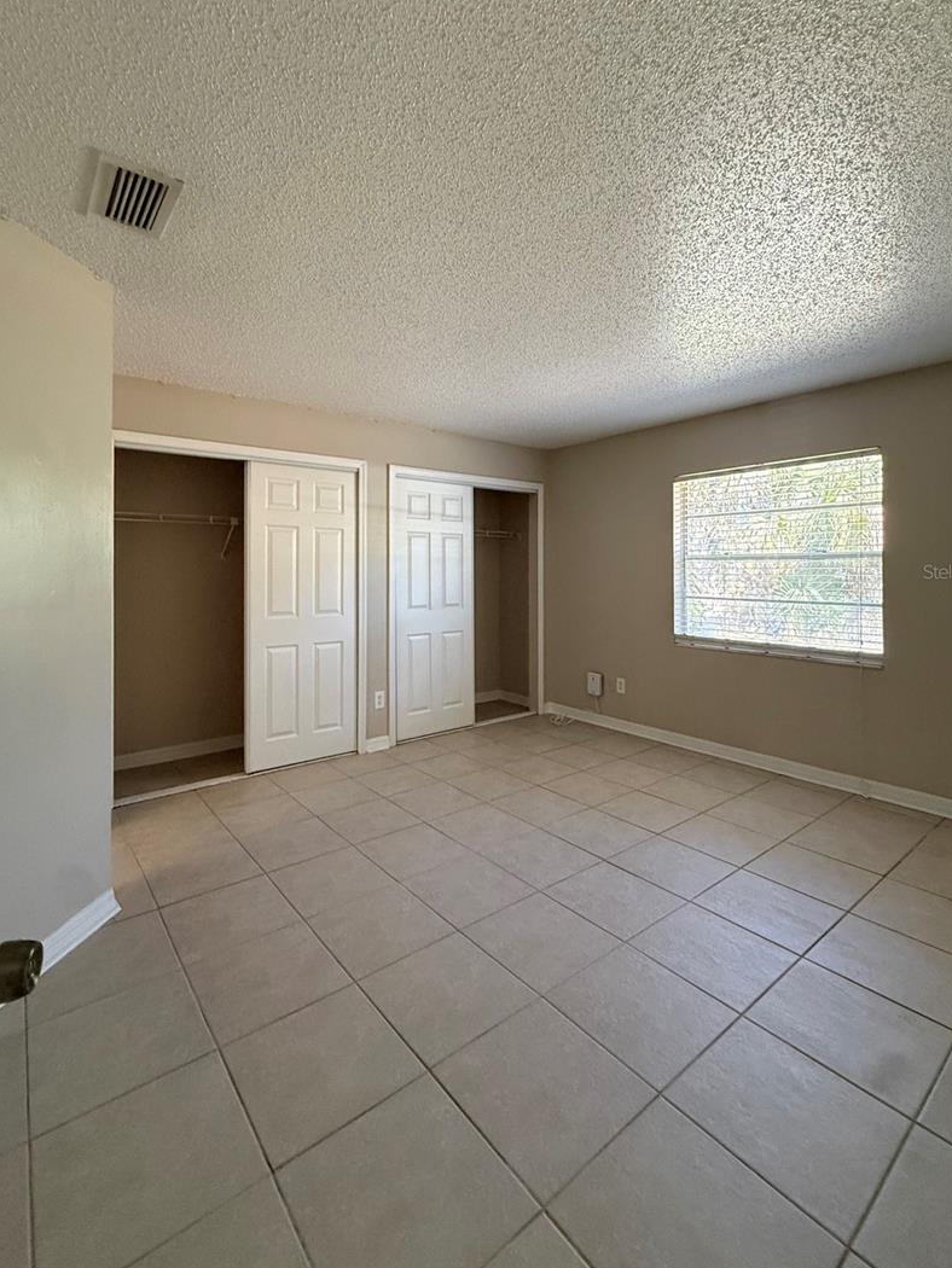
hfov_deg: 78.1
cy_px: 571
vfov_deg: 94.2
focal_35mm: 16
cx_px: 465
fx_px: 586
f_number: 2.2
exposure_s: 1/120
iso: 500
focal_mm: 2.22
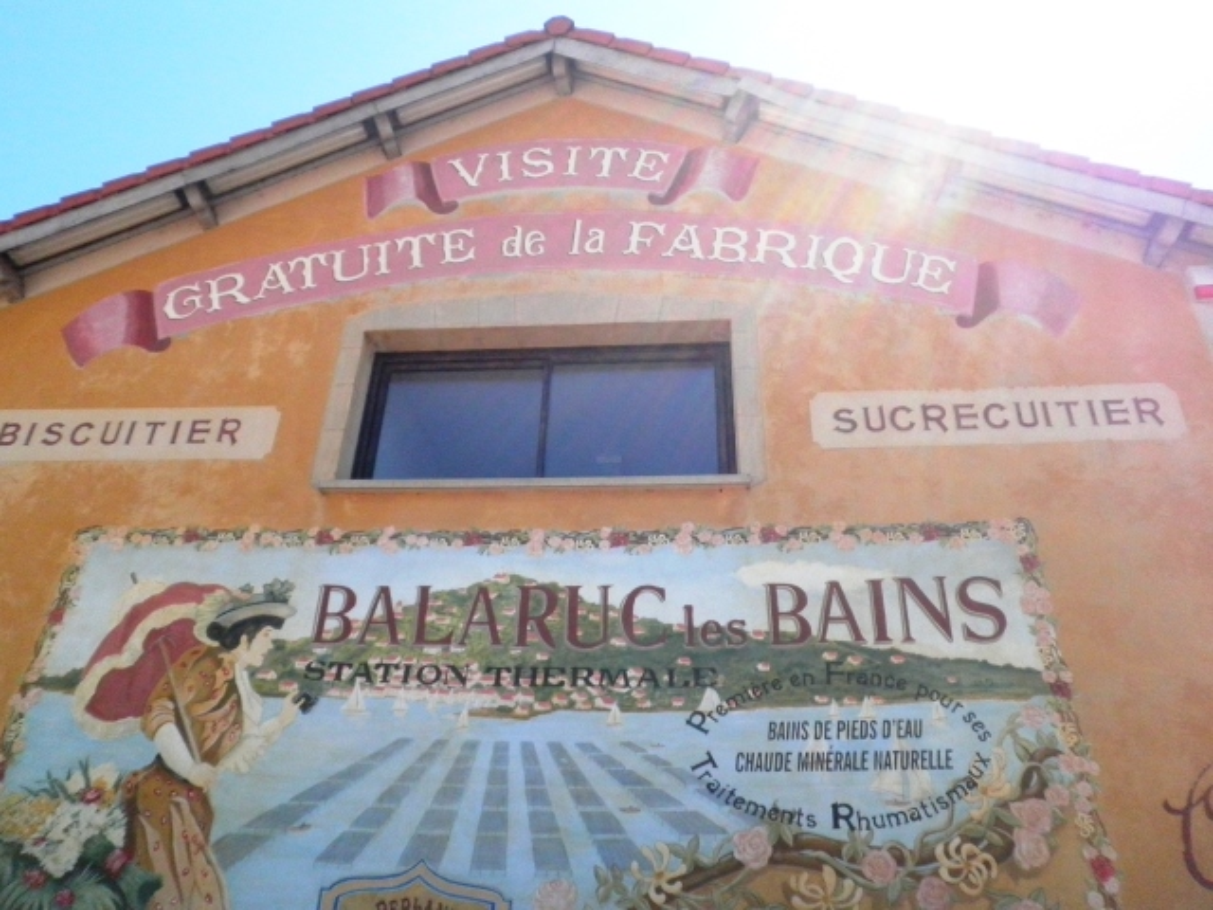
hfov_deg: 67.3
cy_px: 455
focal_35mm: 26
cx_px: 606
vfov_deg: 53.1
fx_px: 911
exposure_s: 1/400
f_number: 7.8
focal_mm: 4.7
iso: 400
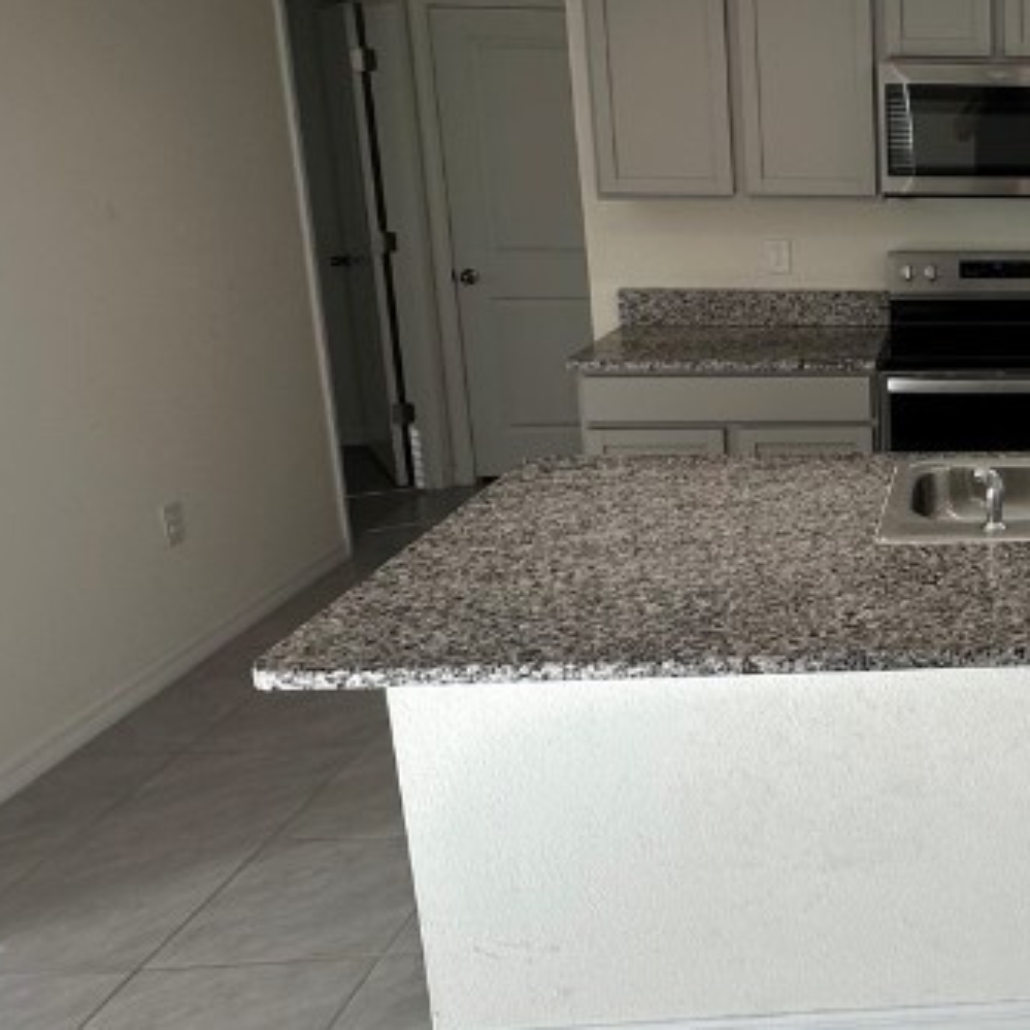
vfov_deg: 43.5
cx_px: 1154
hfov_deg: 36.5
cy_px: 390
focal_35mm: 38
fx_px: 1279
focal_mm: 2.22
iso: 64
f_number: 2.2
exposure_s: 1/120
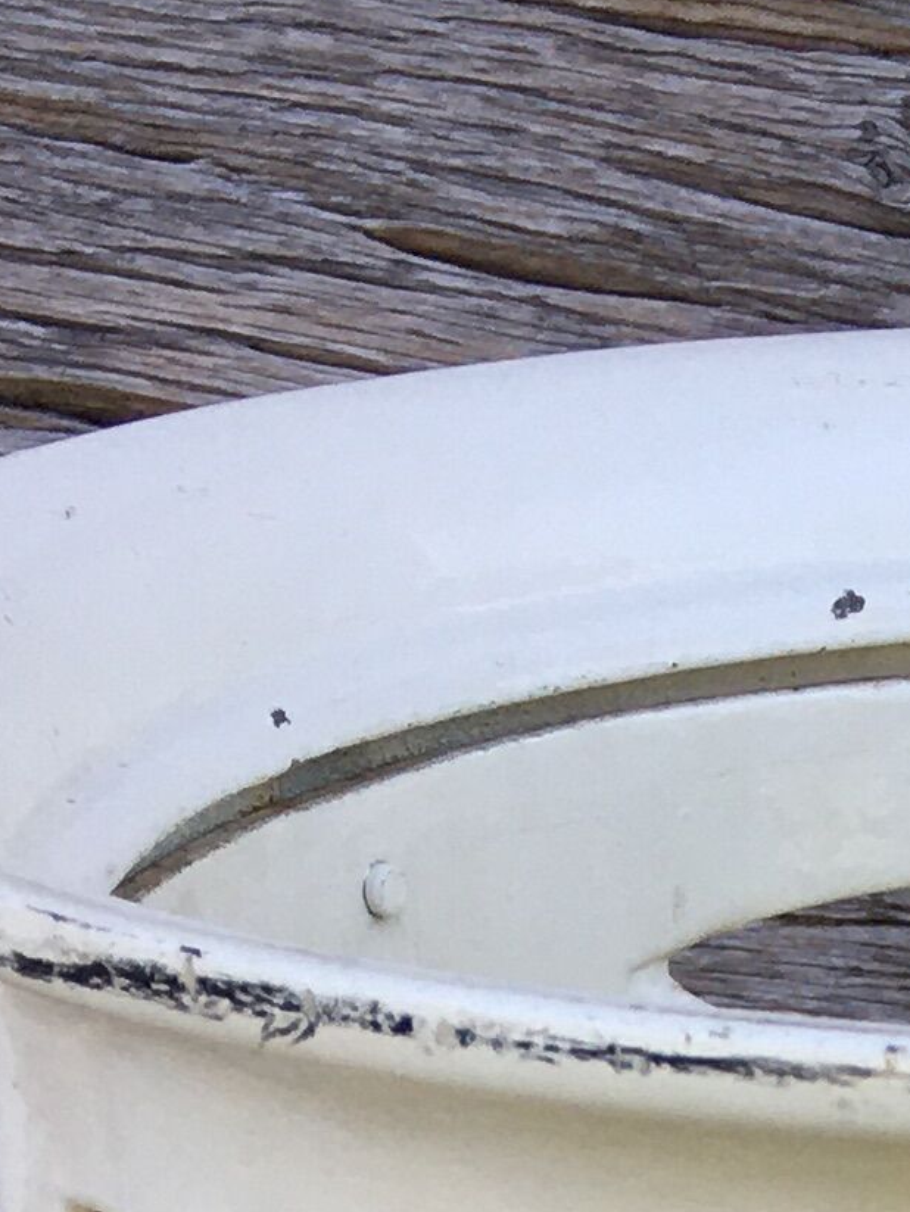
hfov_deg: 10.1
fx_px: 4973
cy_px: 2959
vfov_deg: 11.4
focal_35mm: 142
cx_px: 1344
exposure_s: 1/199
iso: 25
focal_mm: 4.15
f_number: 2.2
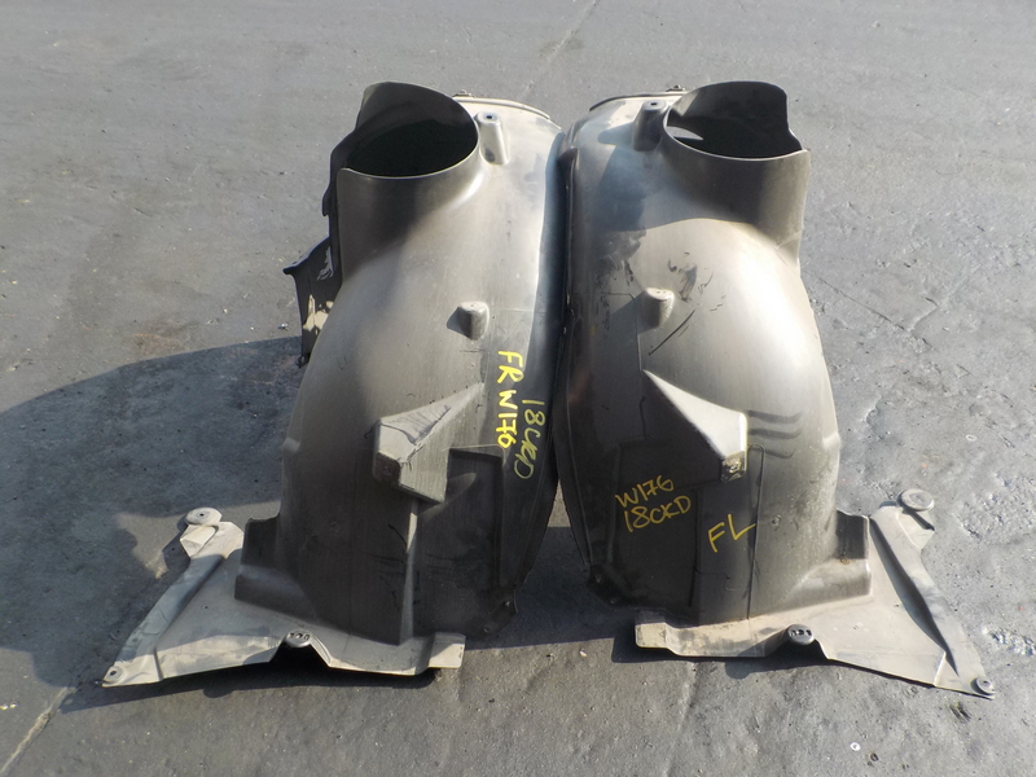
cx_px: 518
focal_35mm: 30
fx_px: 898
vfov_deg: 46.8
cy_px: 388
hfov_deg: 60.0
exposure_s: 1/250
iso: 125
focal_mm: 4.1
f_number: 3.3
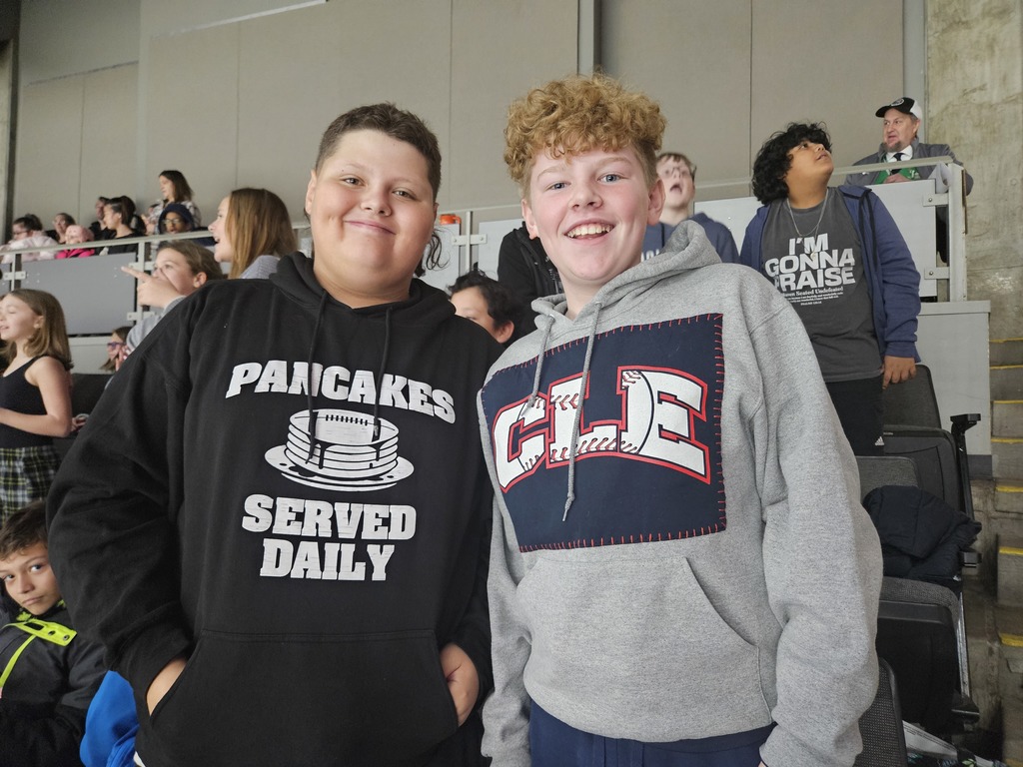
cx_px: 512
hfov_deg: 73.9
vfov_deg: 58.9
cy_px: 384
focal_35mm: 23
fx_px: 680
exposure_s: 1/100
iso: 800
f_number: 1.8
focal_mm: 5.4
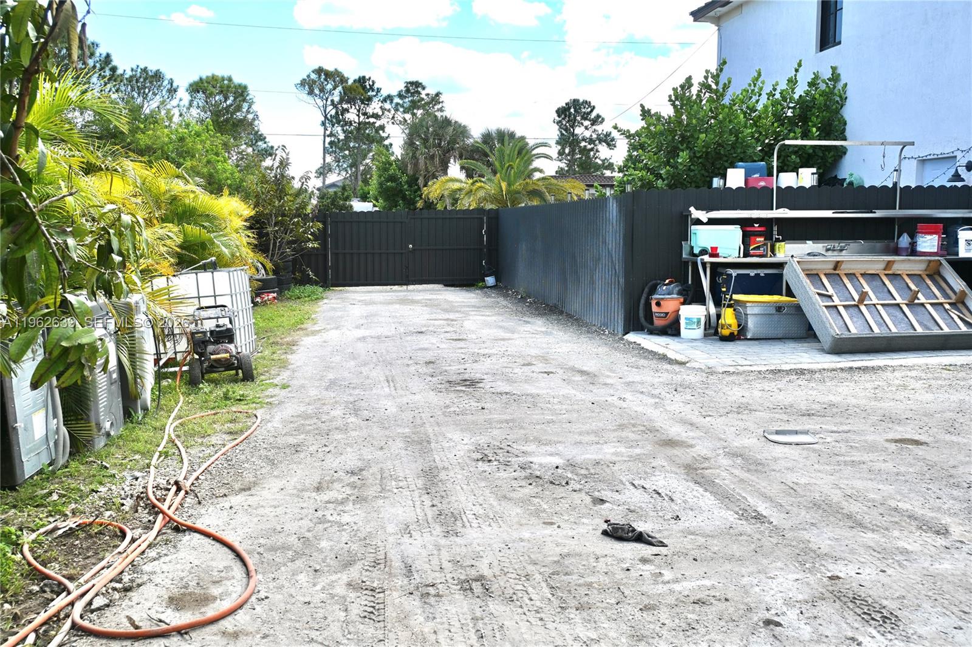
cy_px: 324
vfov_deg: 39.1
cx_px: 486
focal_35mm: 34
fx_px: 911
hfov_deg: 56.2
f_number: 7.1
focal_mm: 22.5
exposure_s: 1/500
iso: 200
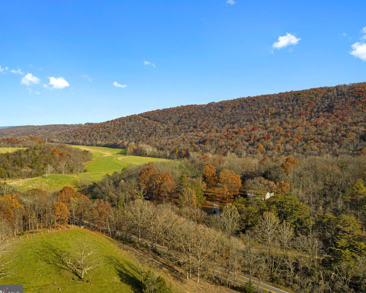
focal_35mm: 26
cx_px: 177
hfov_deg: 66.0
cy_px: 149
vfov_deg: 54.9
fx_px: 282
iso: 100
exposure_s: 1/160
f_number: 4
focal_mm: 12.29
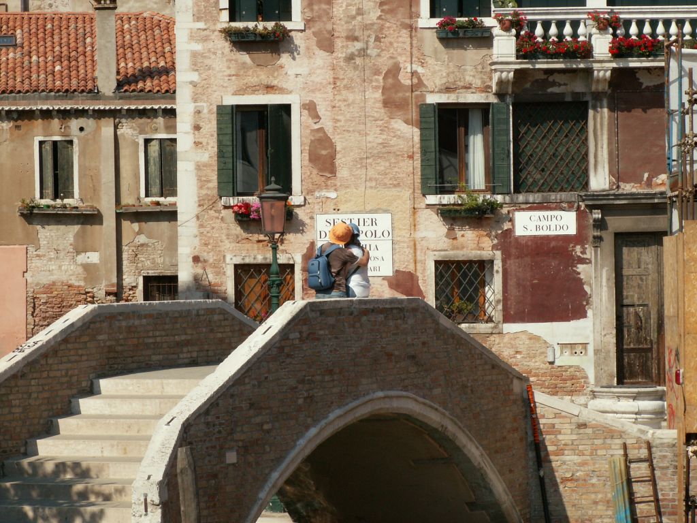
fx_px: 2577
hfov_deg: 15.4
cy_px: 262
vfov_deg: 11.6
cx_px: 348
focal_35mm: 128
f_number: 8
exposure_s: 1/250
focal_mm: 20.98
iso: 50
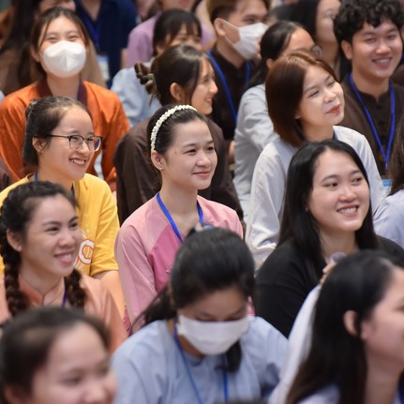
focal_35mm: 231
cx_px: 200
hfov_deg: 7.6
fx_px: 3050
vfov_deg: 7.6
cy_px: 202
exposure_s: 1/125
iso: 2000
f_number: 5
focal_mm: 180
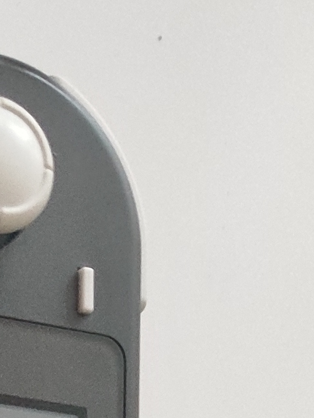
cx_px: -340
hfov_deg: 11.7
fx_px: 1354
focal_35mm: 112
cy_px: 909
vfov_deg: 14.0
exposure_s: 1/25
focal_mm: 5.89
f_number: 1.89
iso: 3117
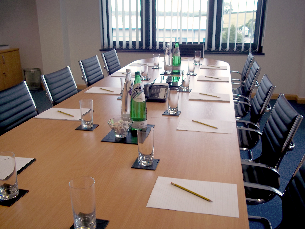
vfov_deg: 39.7
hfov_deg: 51.4
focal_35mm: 36
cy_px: 114
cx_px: 152
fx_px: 317
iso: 80
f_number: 3.1
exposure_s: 1/80
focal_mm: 6.5
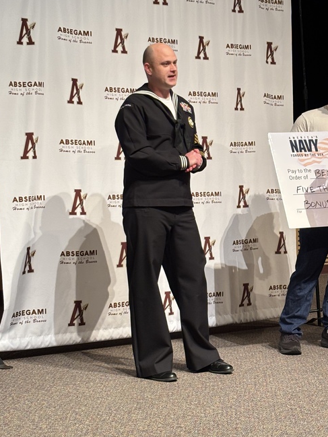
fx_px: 1036
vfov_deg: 23.8
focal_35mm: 82
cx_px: 222
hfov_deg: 17.9
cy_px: 160
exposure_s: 1/60
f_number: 1.6
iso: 64
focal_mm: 5.96
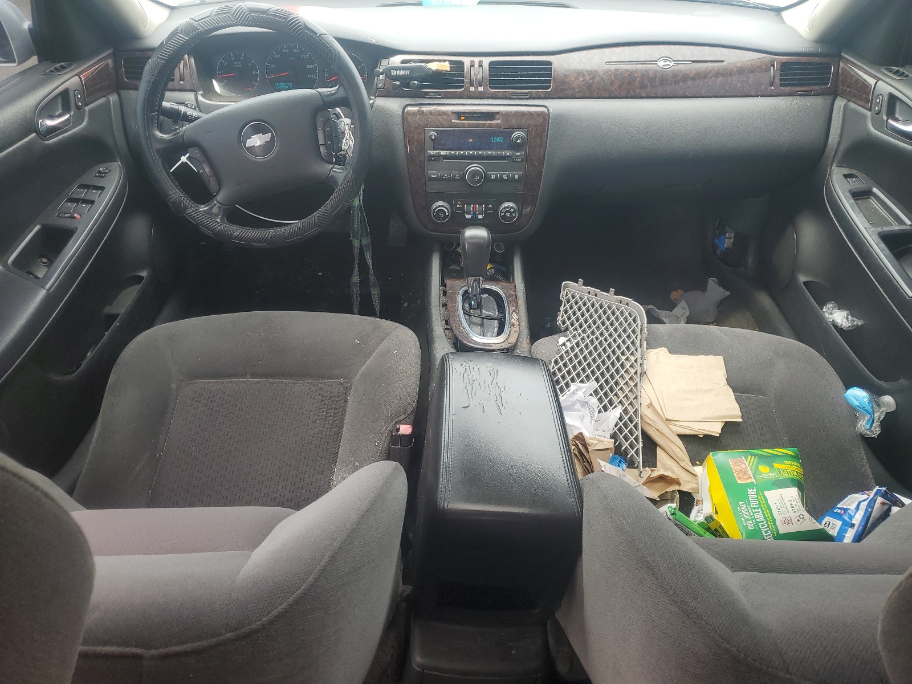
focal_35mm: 26
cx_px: 456
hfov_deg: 67.3
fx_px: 685
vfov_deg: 53.1
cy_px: 342
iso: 50
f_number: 1.5
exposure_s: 1/250
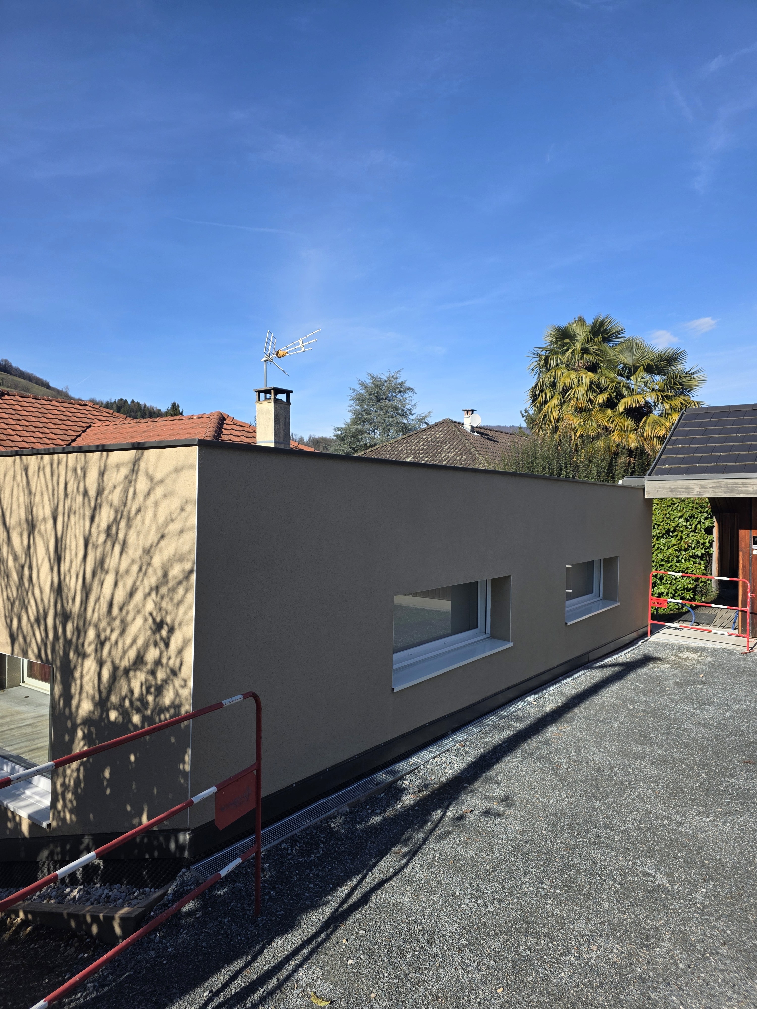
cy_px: 504
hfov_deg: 58.9
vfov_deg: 73.9
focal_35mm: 23
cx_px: 378
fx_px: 671
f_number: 1.7
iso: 80
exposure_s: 1/4766
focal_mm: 6.3
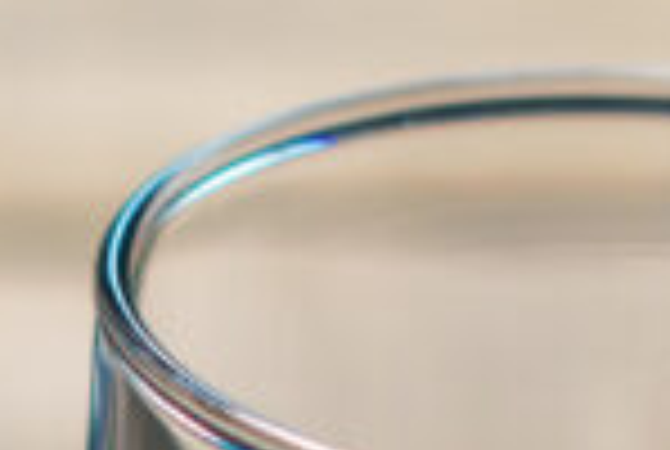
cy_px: 1235
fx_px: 9585
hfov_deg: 4.0
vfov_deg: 2.7
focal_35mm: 514
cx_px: -706
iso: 100
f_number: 3.2
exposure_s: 1/80
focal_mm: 50
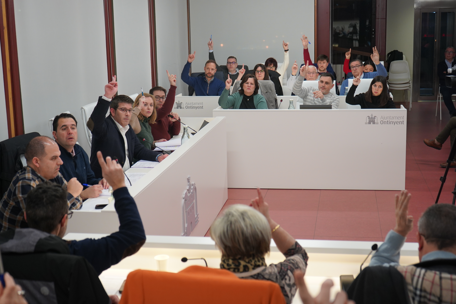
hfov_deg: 38.2
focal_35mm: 52
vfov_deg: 26.0
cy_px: 152
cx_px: 228
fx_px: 659
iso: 1600
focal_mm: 52
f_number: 5
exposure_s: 1/160
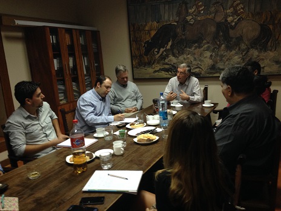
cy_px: 106
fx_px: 268
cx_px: 140
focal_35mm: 33
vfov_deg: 42.9
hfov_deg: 55.4
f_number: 2.4
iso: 125
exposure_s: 1/20
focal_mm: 4.12
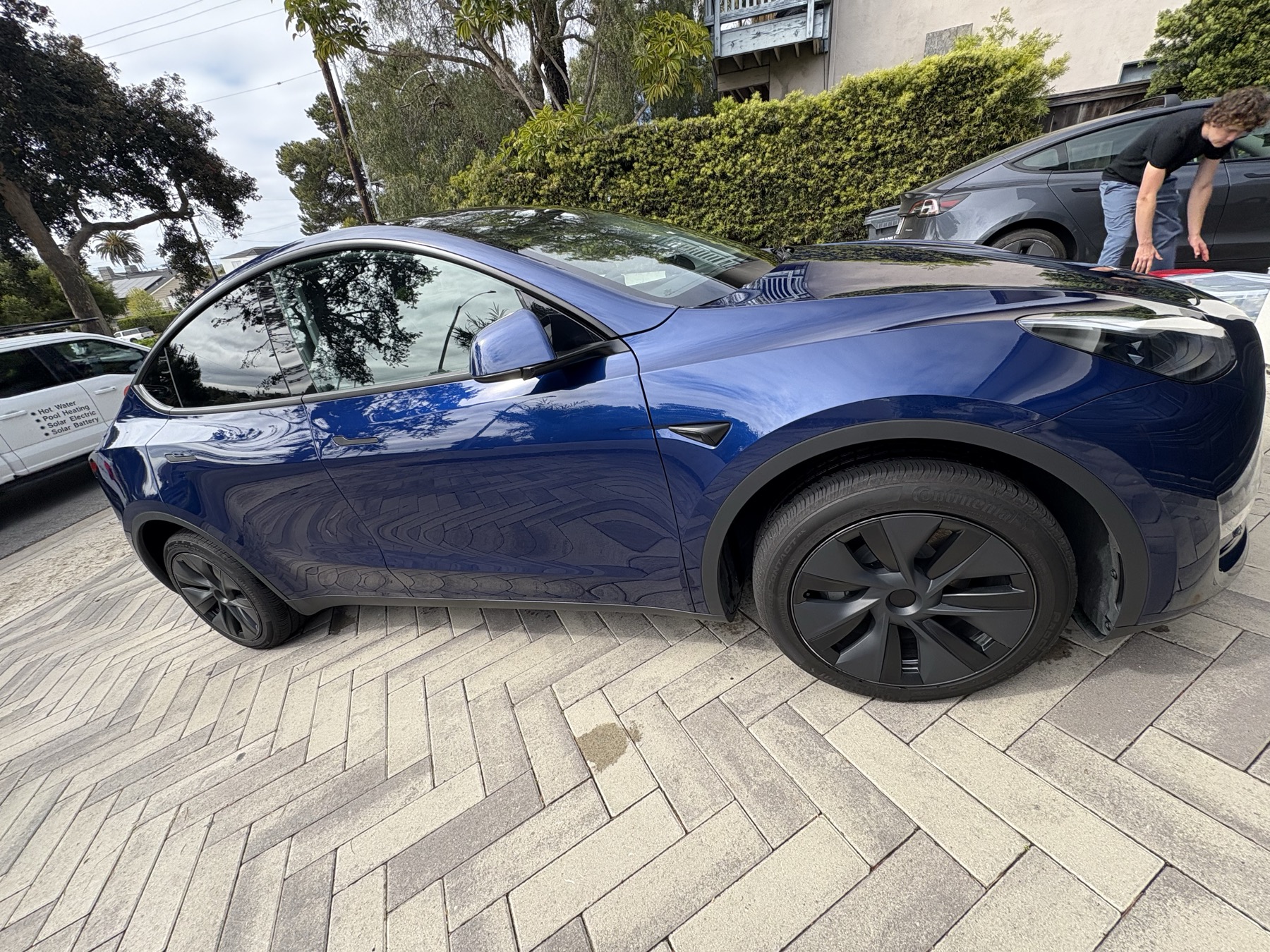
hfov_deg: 102.1
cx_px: 635
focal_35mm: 14
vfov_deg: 85.7
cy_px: 476
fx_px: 514
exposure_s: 1/541
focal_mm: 2.22
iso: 40
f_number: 2.2
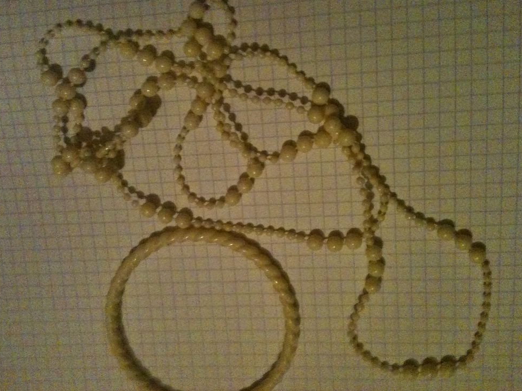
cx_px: 263
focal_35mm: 36
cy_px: 193
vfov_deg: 39.7
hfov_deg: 51.4
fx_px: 543
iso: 800
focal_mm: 3.85
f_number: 2.8
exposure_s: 1/10
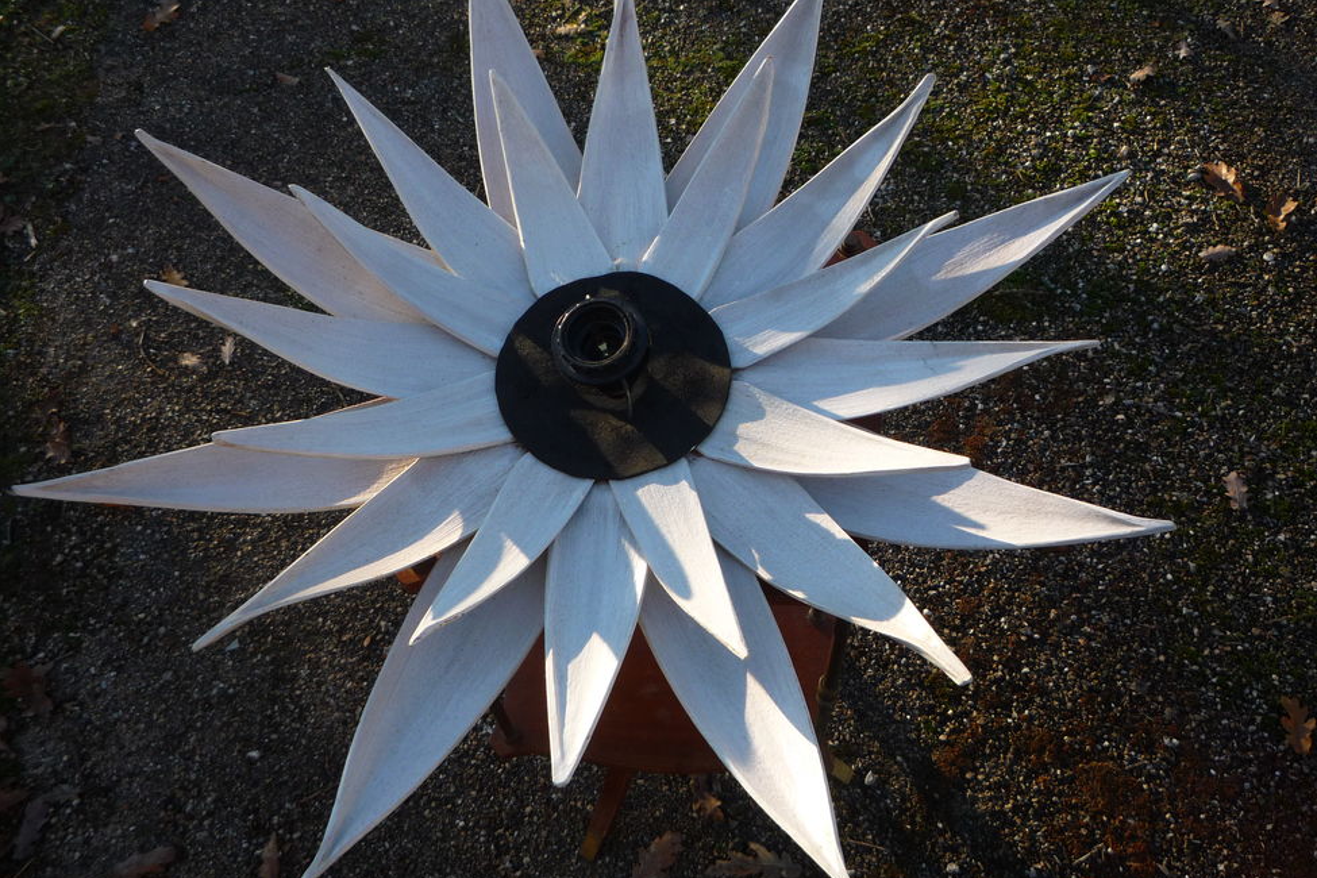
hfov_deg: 58.7
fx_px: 1171
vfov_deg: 41.1
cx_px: 674
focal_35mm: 32
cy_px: 419
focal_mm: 5.2
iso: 100
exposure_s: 1/160
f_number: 4
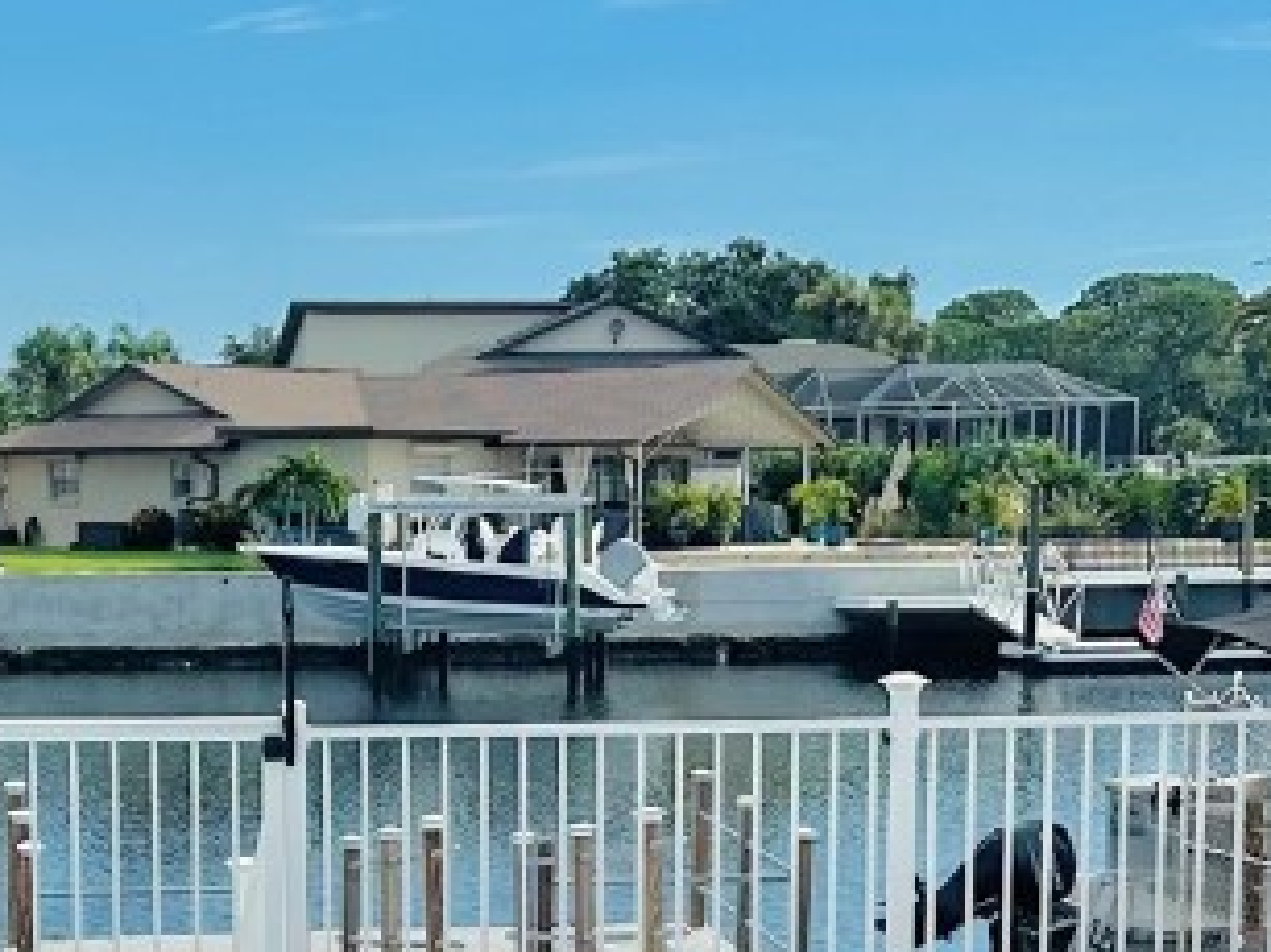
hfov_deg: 24.1
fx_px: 2936
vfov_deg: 18.0
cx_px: 306
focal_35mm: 80
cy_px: 923
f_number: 1.78
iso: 80
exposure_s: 1/6623
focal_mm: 6.86
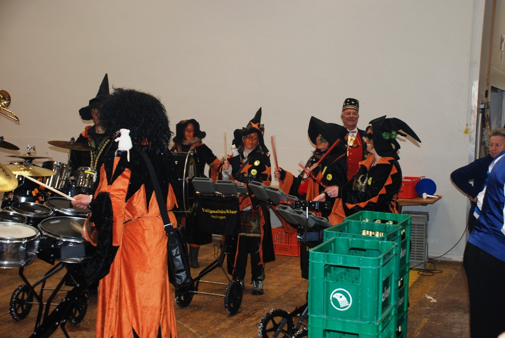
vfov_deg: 28.1
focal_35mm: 48
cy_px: 169
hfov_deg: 41.1
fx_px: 674
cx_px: 252
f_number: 4.2
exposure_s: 1/60
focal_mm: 32
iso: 200
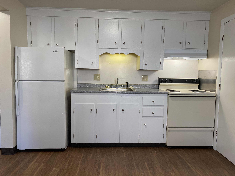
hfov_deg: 67.3
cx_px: 118
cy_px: 88
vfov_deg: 53.1
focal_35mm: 26
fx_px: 177
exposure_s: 1/60
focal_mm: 4.25
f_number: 1.8
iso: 80
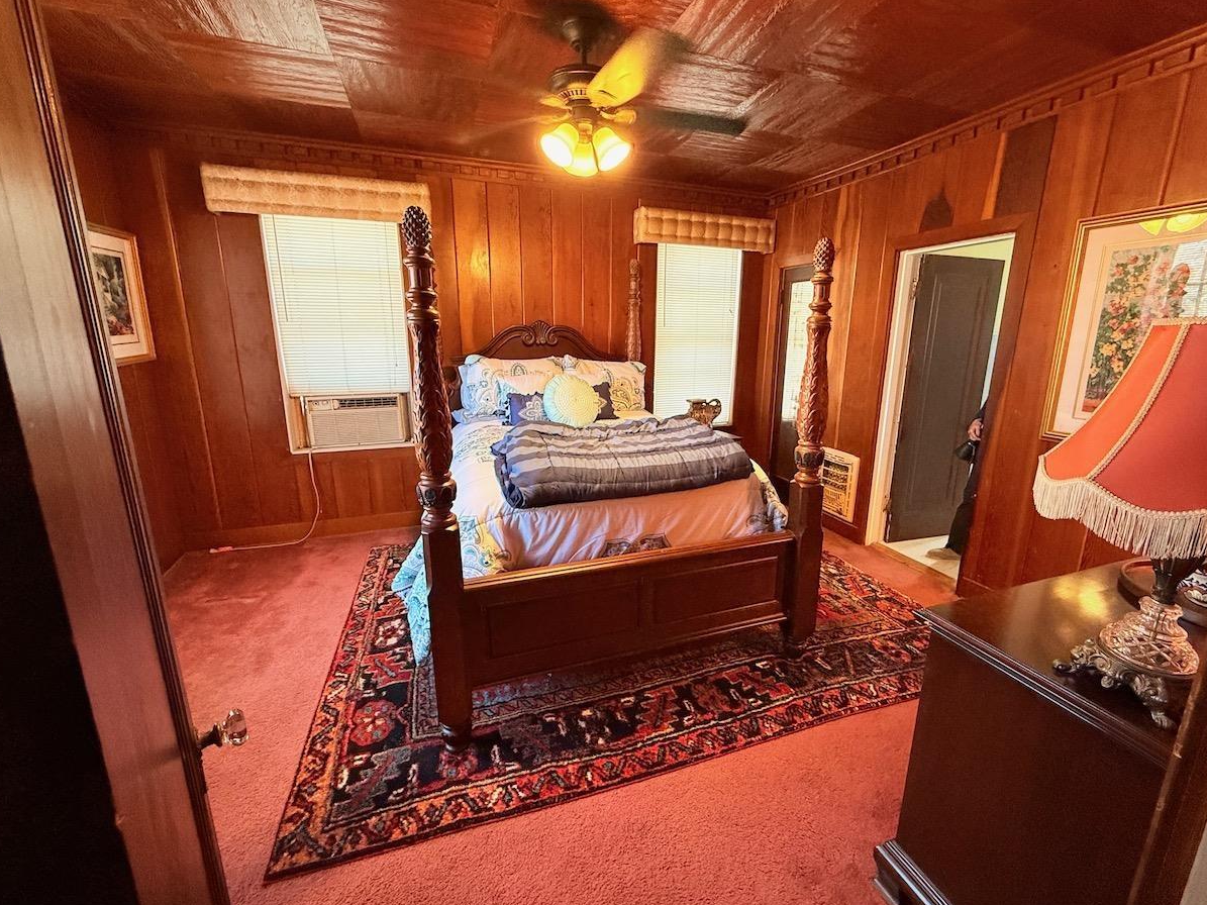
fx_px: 523
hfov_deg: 98.1
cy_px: 448
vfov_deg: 81.7
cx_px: 633
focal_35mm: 15
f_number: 2.2
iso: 500
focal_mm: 2.22
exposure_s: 1/60
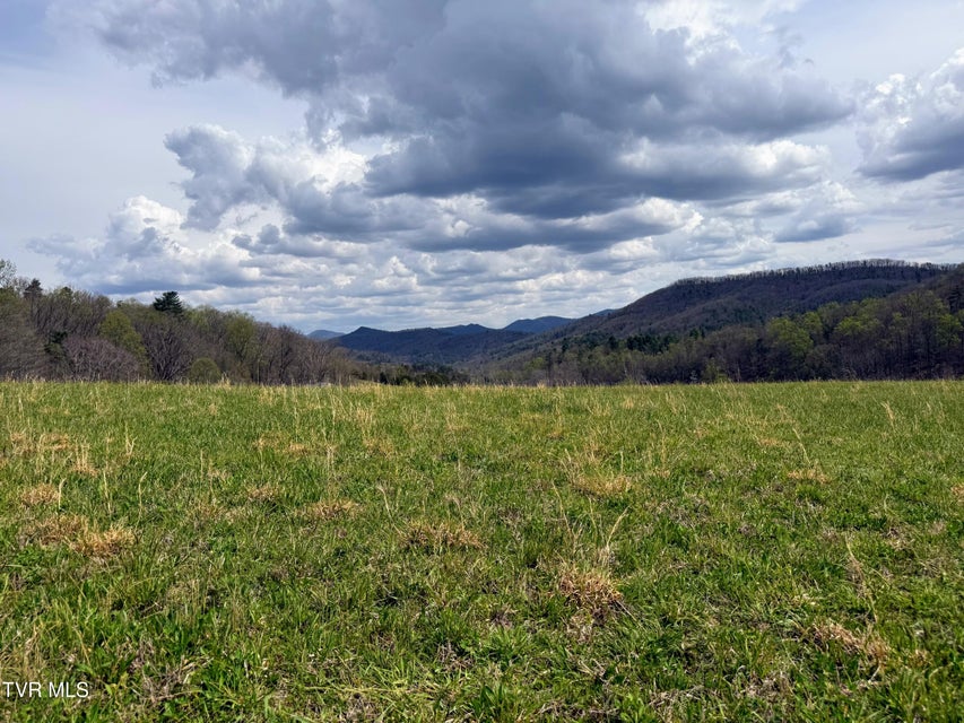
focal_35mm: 24
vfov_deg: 56.8
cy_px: 362
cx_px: 482
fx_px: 668
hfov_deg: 71.6
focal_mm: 6.76
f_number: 1.78
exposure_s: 1/7353
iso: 80
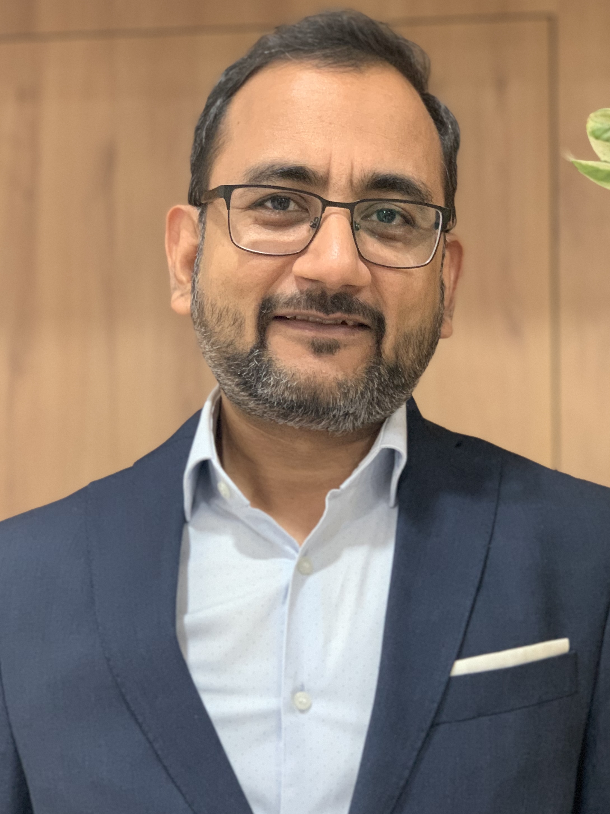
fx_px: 1222
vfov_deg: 36.8
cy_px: 407
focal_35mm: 52
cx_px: 305
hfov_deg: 28.0
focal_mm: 6
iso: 250
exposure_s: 1/50
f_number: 2.4
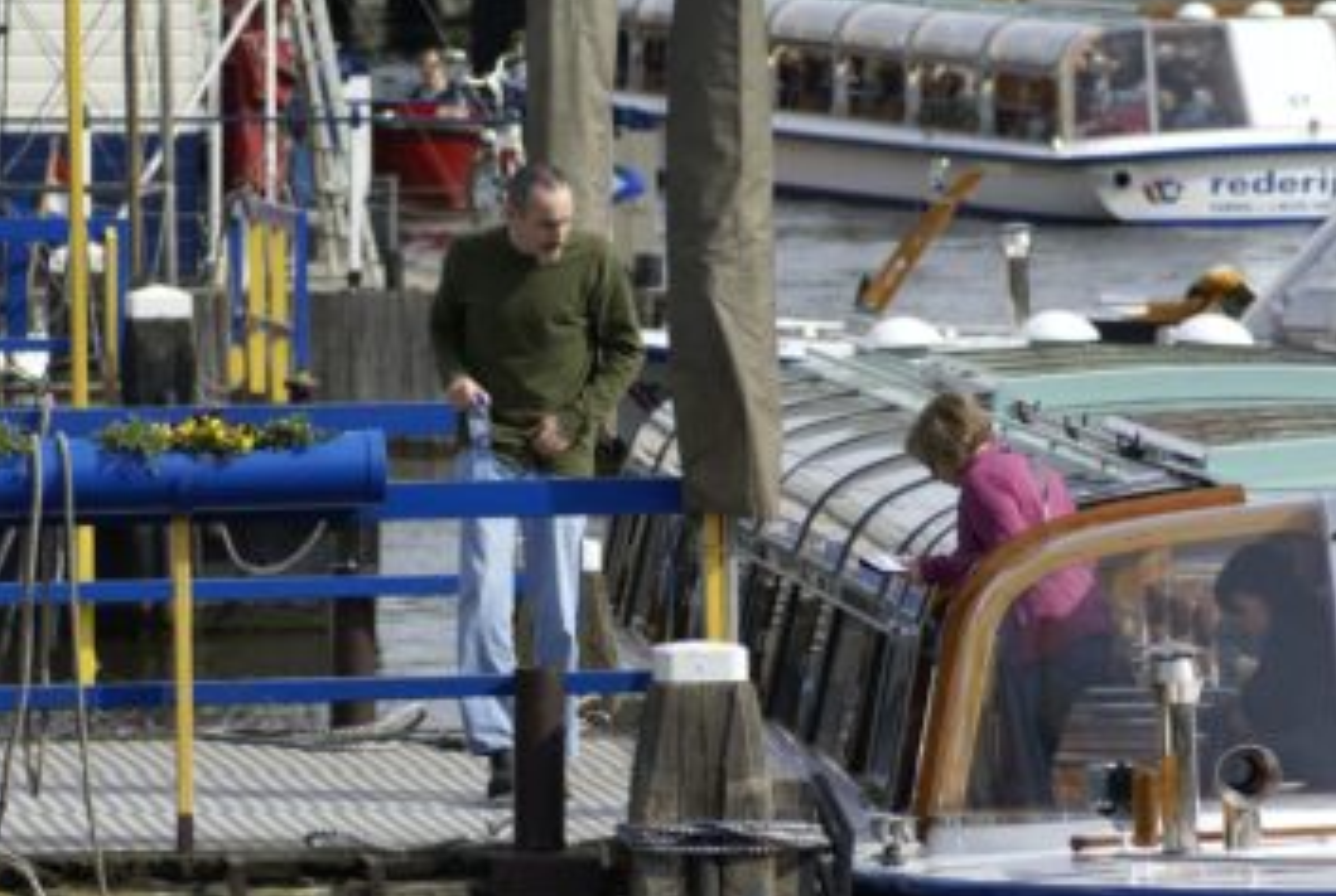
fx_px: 14206
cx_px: 541
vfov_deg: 3.6
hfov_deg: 5.4
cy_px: 548
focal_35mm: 382
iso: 100
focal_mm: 150
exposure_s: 1/320
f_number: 7.1
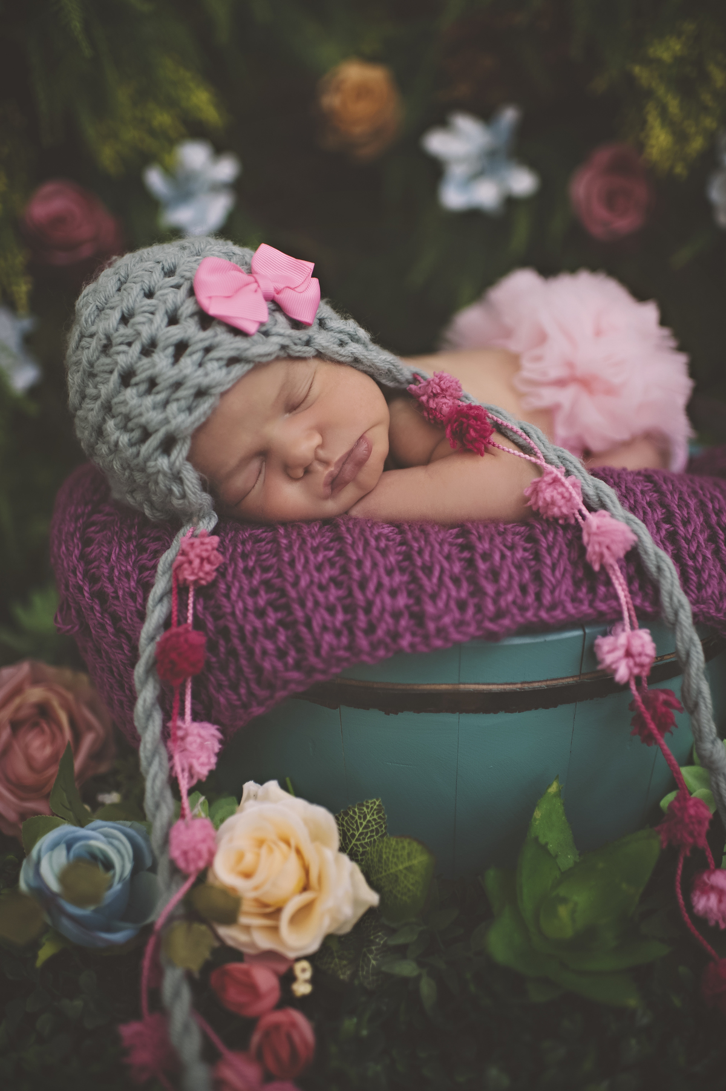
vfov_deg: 54.5
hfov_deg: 37.8
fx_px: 1060
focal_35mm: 35
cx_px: 363
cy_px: 546
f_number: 1.8
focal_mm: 35
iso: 200
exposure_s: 1/160
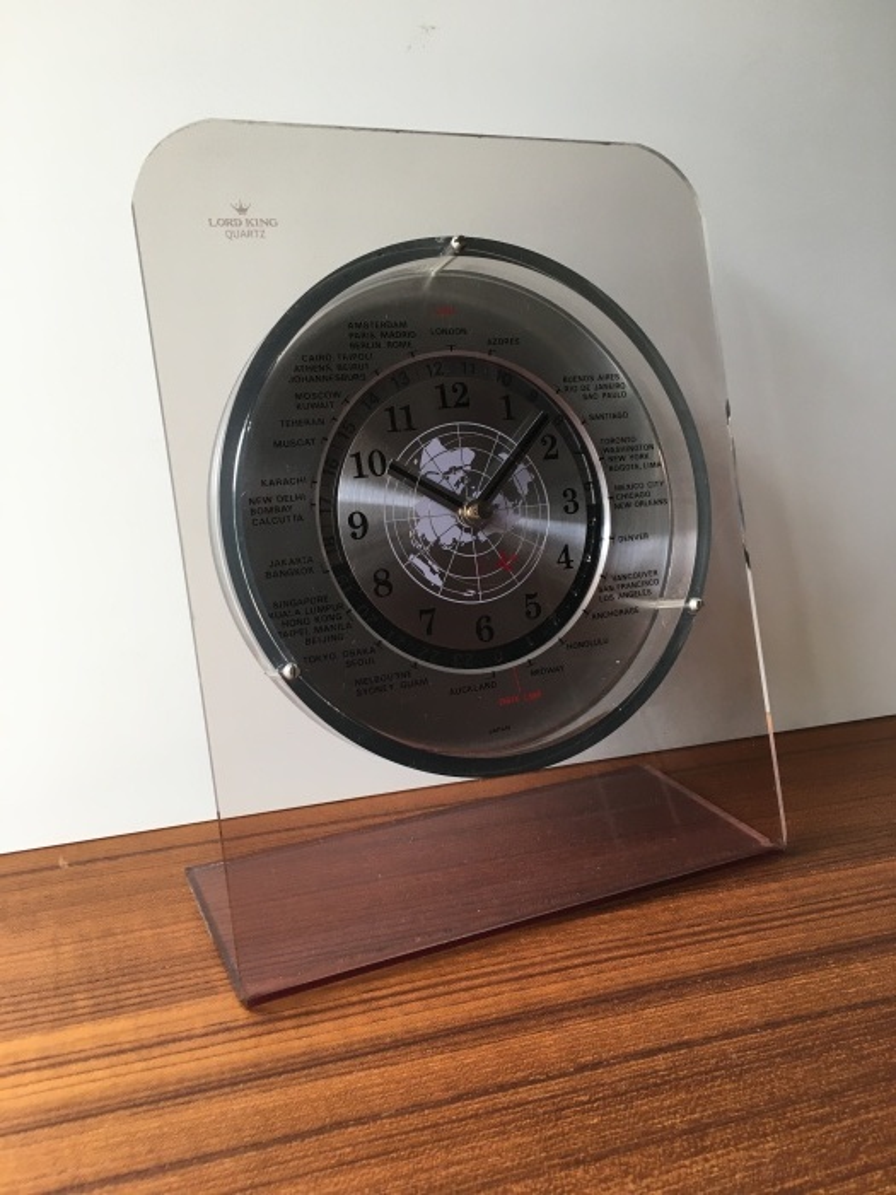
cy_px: 598
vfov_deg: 61.7
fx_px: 1001
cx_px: 448
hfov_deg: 48.2
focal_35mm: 29
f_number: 2.2
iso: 32
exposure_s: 1/30
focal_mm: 4.15
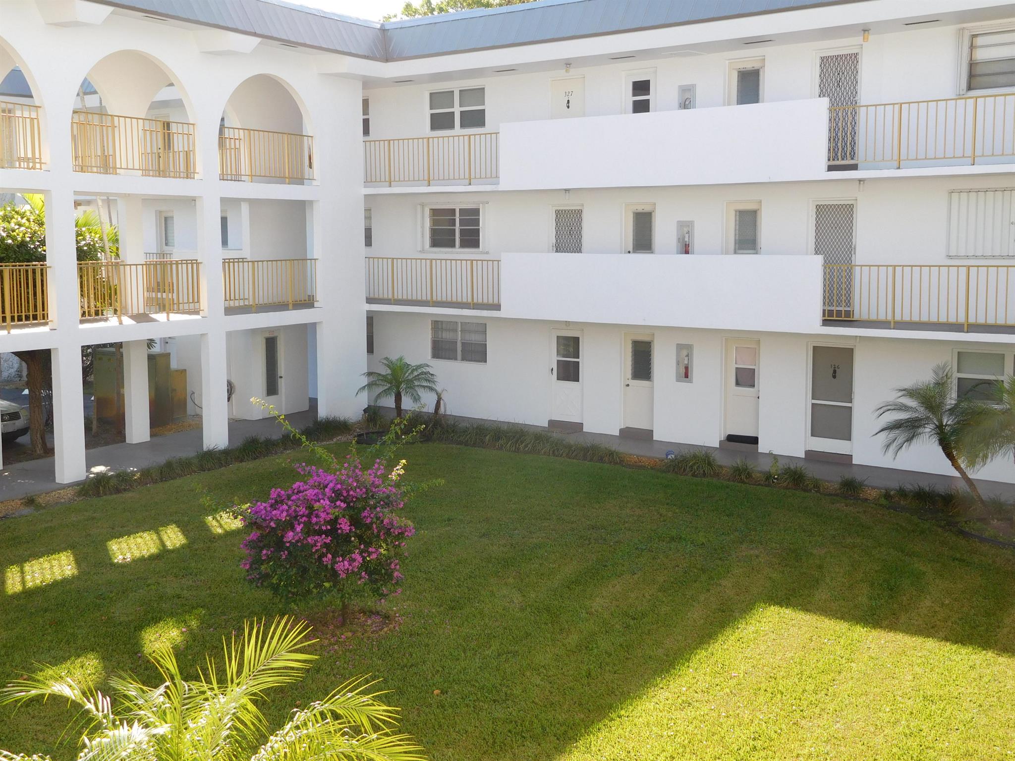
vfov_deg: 32.2
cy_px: 380
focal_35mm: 45
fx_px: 1319
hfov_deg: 42.1
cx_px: 508
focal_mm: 8
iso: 125
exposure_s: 1/320
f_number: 4
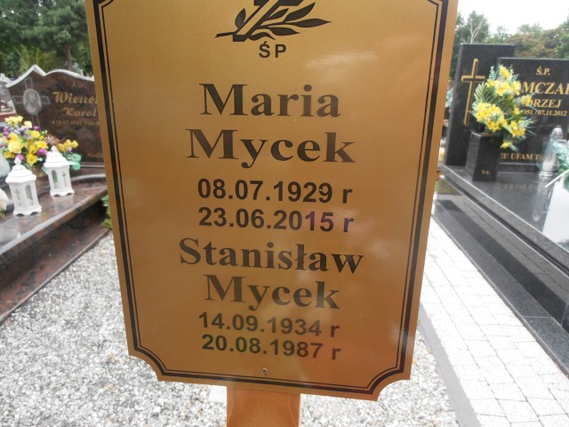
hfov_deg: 71.6
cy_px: 214
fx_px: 394
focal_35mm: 24
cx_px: 284
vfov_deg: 56.8
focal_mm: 4.2
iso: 80
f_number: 3
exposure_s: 1/250
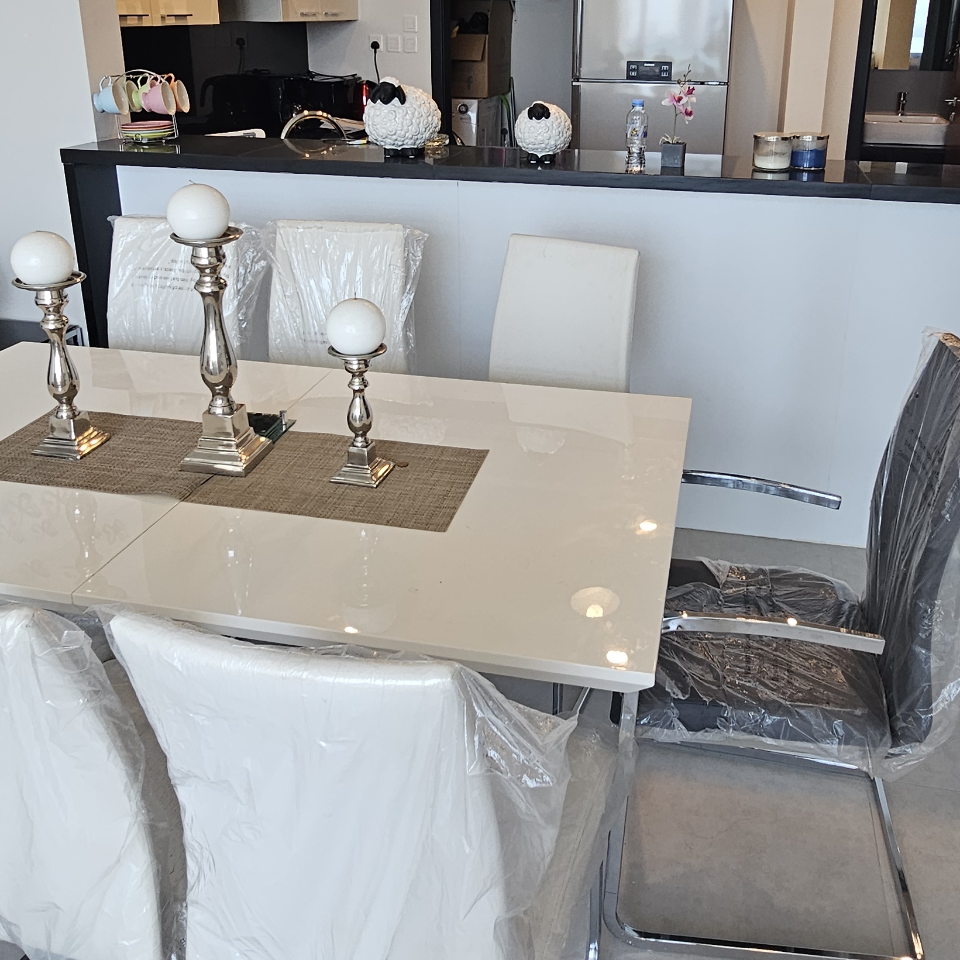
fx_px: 879
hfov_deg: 57.1
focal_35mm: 28
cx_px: 549
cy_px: 300
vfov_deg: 55.8
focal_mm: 2.2
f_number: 2.2
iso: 100
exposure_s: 1/100
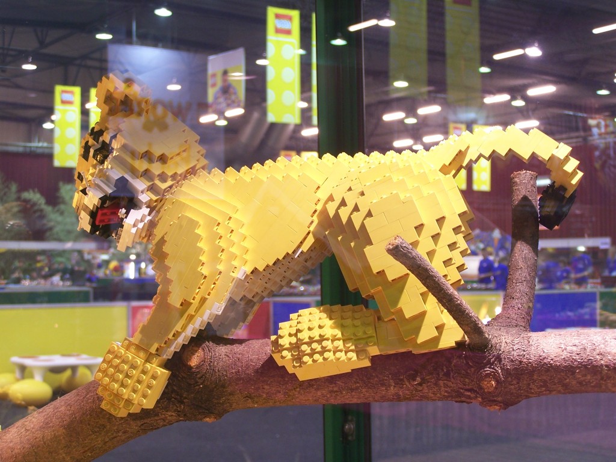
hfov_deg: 29.0
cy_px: 231
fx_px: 1192
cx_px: 308
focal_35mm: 67
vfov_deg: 21.9
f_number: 3.2
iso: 80
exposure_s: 1/3
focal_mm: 11.1
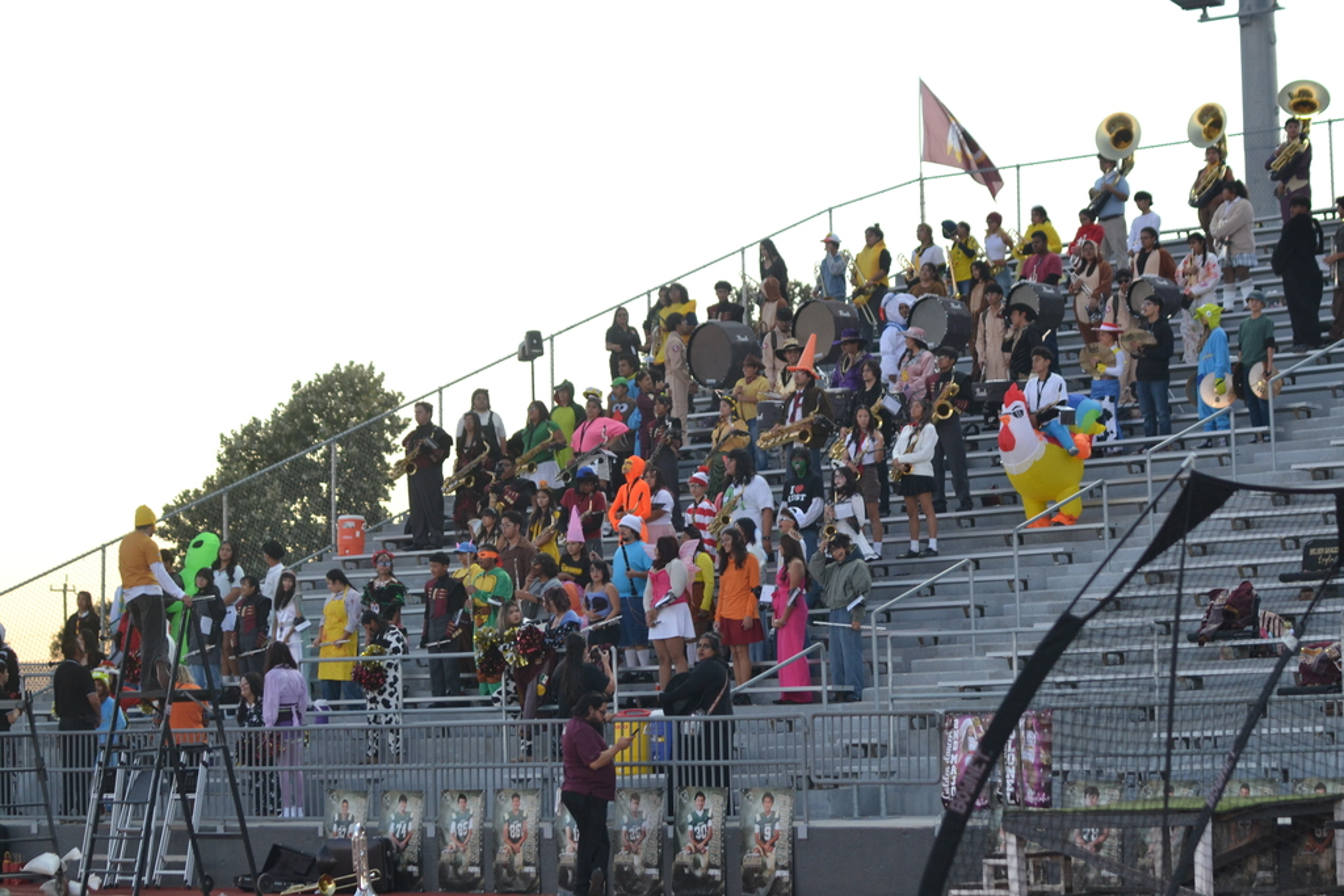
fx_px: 3920
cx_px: 672
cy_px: 448
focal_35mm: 105
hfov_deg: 19.5
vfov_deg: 13.0
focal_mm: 70
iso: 400
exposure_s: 1/200
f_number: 3.5
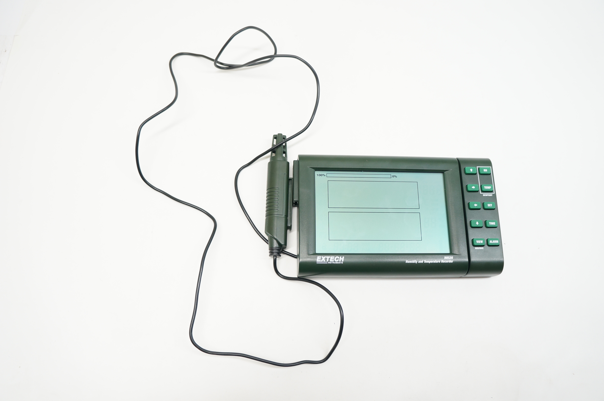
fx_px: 453
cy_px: 200
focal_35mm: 27
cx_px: 302
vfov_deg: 47.8
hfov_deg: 67.4
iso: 400
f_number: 4
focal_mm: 18
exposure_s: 1/100
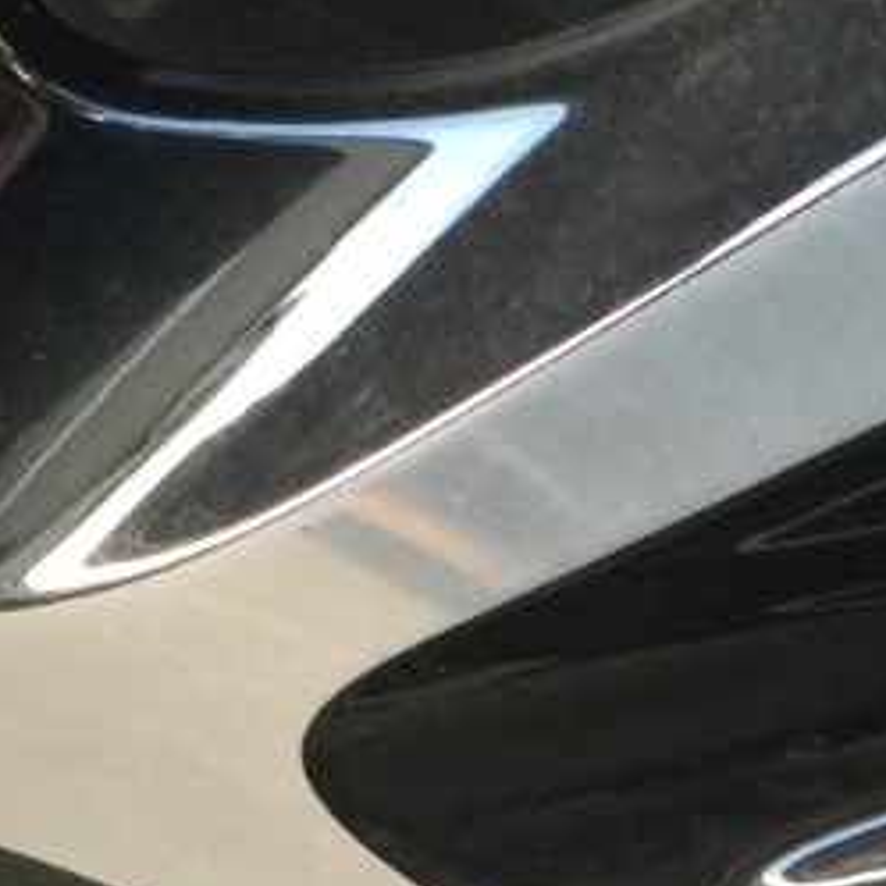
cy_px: 1327
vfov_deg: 12.6
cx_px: 786
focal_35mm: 132
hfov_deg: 13.1
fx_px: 3822
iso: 40
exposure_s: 1/30
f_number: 2.2
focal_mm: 4.15
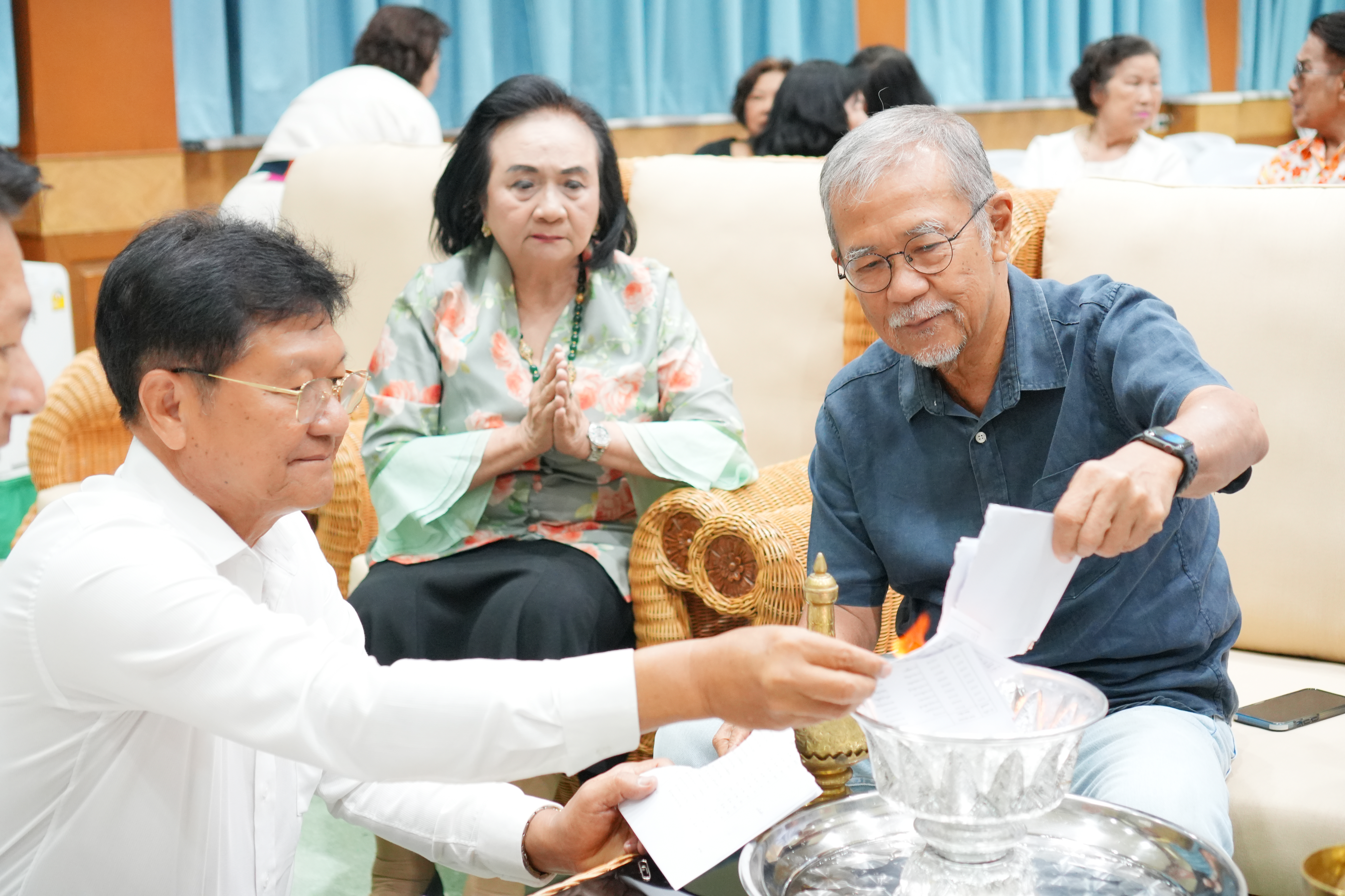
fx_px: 1961
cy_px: 448
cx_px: 672
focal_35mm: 52
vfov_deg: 25.8
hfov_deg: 37.9
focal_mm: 35
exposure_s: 1/100
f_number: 2.8
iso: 1600
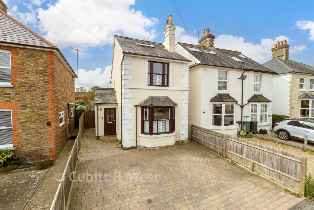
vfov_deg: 77.3
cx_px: 157
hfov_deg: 100.4
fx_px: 131
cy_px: 105
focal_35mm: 15
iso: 160
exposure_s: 1/80
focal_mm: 10
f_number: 11
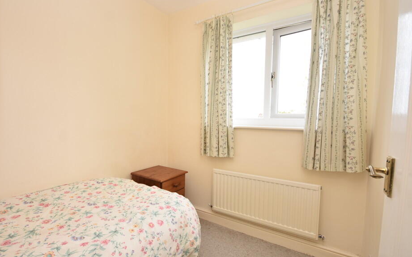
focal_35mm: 17
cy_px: 134
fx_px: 191
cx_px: 197
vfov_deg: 68.0
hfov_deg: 94.3
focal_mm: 10
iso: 200
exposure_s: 1/80
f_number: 4.5
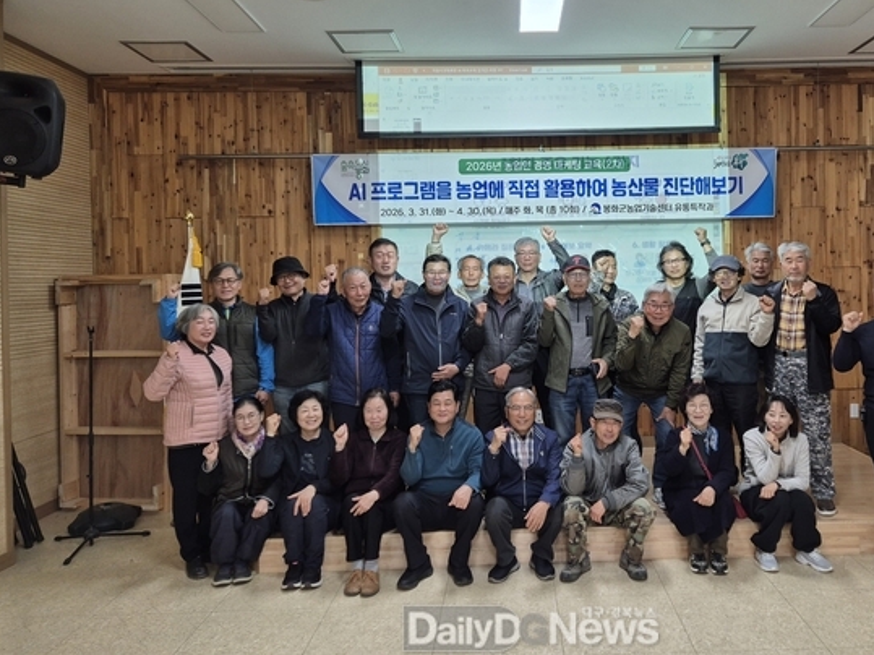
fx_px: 732
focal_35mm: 29
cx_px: 530
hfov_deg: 61.1
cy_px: 271
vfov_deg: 48.0
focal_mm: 5.4
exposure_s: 1/120
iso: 200
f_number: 1.8
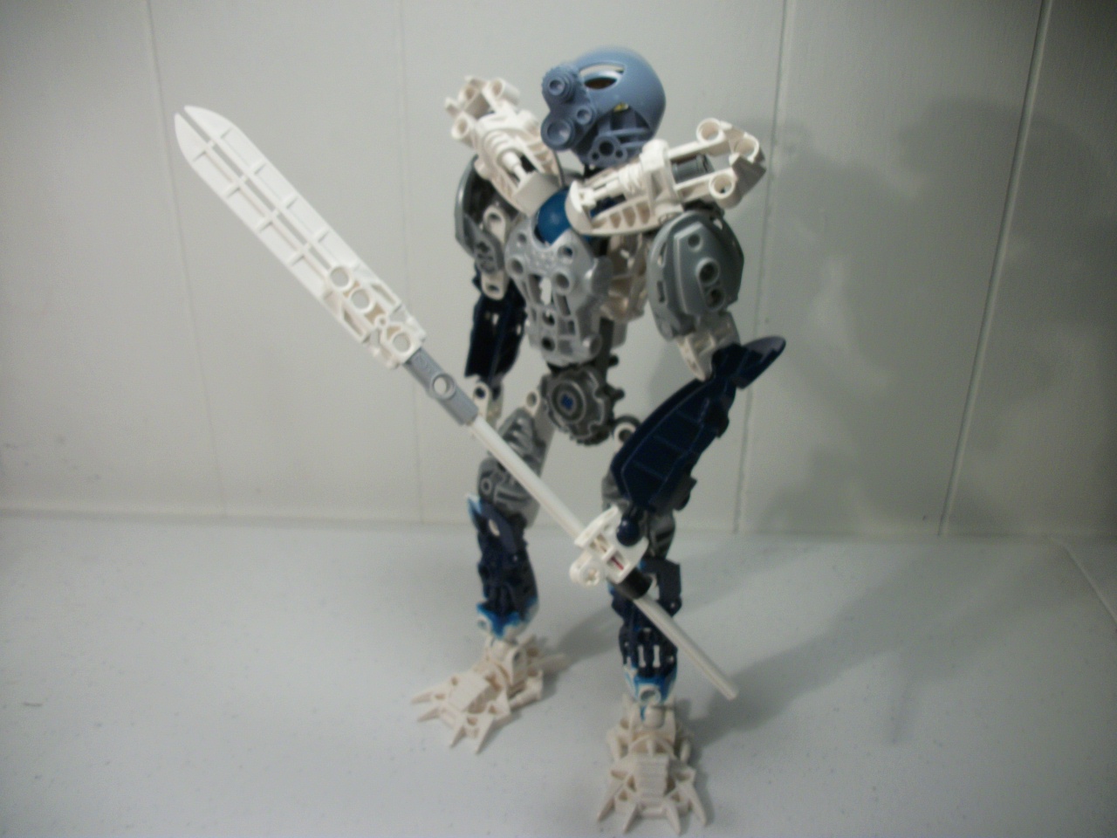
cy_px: 419
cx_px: 558
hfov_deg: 56.8
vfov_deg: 44.2
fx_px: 1033
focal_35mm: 32
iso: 80
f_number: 2.9
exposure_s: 1/60
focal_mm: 5.7
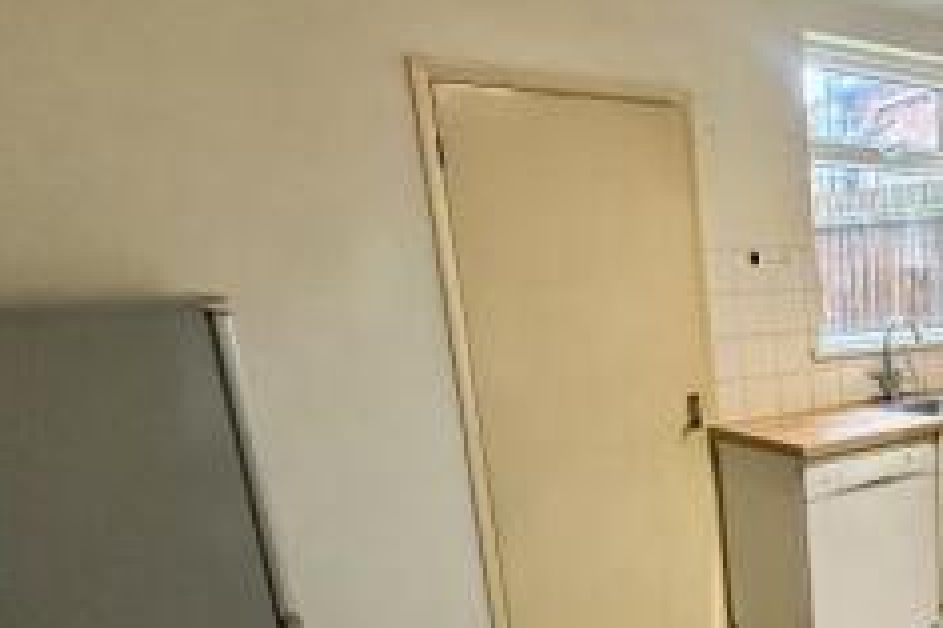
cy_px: 514
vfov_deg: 35.5
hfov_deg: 44.6
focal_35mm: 36
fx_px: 942
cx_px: 957
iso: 200
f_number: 2.2
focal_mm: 2.22
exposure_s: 1/100
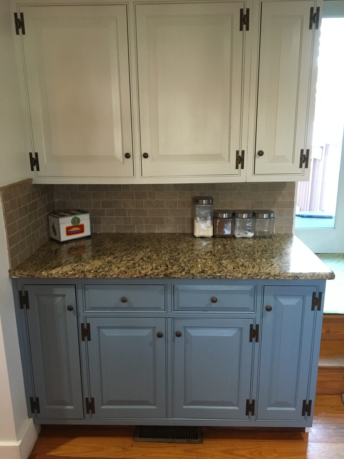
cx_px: 172
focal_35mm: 29
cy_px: 230
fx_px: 384
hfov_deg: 48.2
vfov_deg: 61.7
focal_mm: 4.15
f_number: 2.2
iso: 200
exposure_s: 1/30
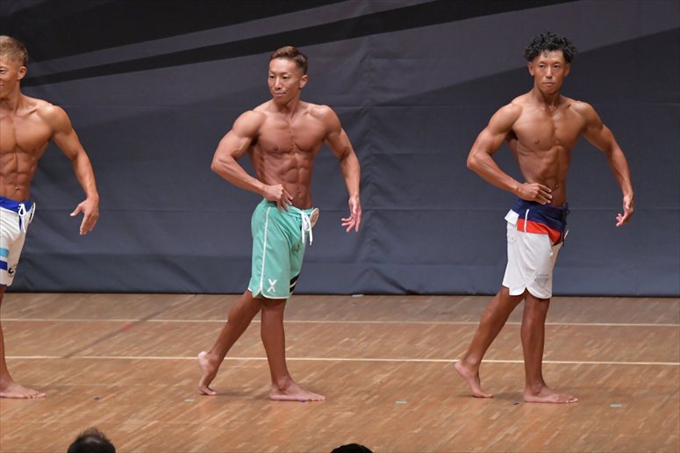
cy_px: 226
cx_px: 340
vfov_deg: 5.1
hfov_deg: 7.6
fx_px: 5098
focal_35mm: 270
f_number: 5.6
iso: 6400
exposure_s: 1/400
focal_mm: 180
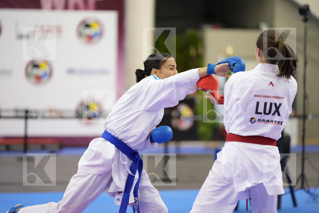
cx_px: 160
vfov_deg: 7.5
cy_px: 106
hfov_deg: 11.3
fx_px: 1613
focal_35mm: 182
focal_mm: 182
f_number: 2.8
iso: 5000
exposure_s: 1/1000
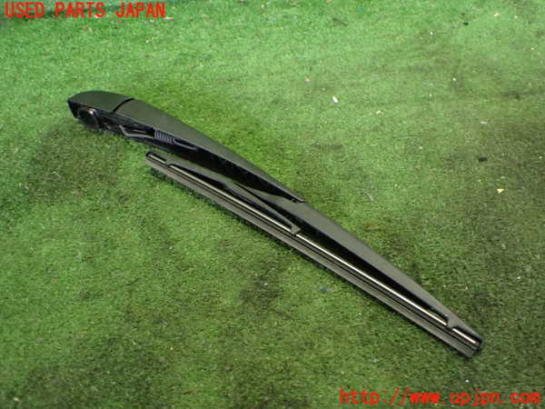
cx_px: 272
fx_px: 472
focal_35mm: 30
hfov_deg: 60.0
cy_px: 204
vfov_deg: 46.8
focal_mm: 5.4
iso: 800
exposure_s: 1/30
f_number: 2.3
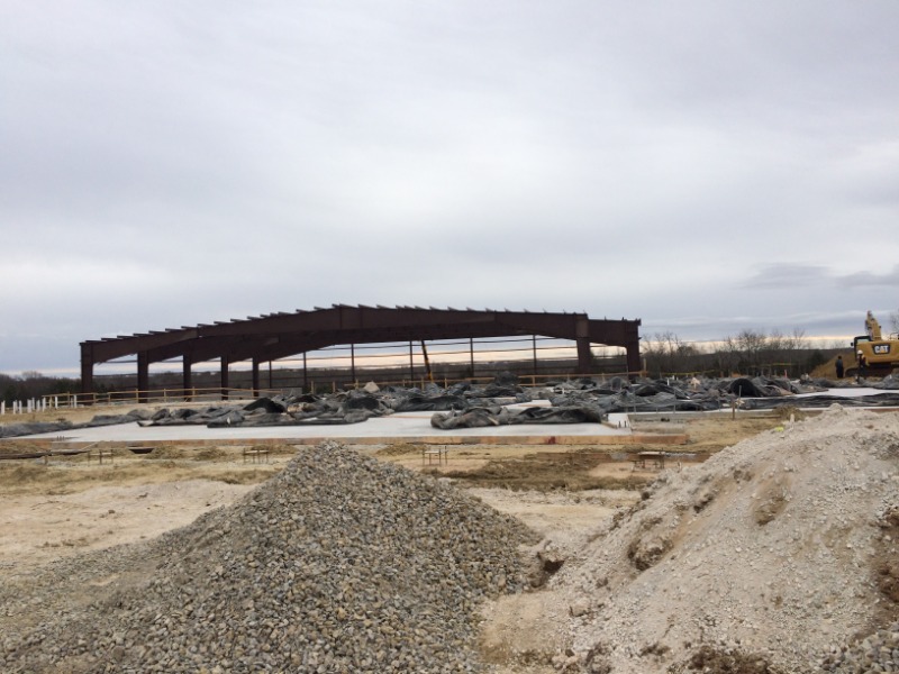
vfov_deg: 48.2
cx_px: 450
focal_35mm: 29
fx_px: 753
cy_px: 337
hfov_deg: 61.7
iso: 32
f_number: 2.2
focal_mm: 4.15
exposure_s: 1/1466
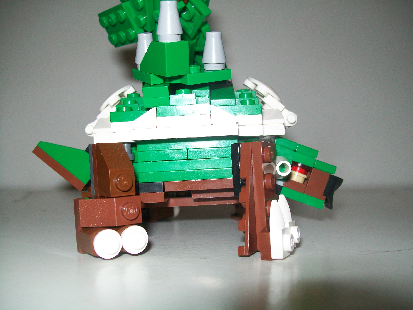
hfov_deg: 51.4
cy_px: 155
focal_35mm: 36
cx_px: 206
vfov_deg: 39.7
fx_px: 430
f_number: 2.7
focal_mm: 6
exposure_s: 1/60
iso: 64
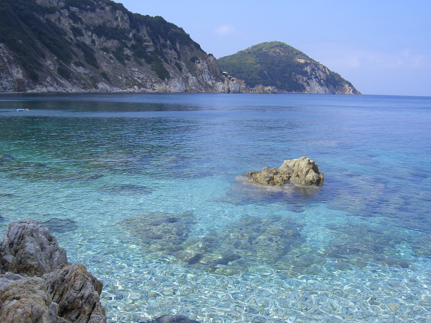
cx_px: 218
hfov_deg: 46.8
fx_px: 498
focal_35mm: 40
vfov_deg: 36.0
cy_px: 158
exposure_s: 1/400
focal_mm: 8
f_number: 4.8
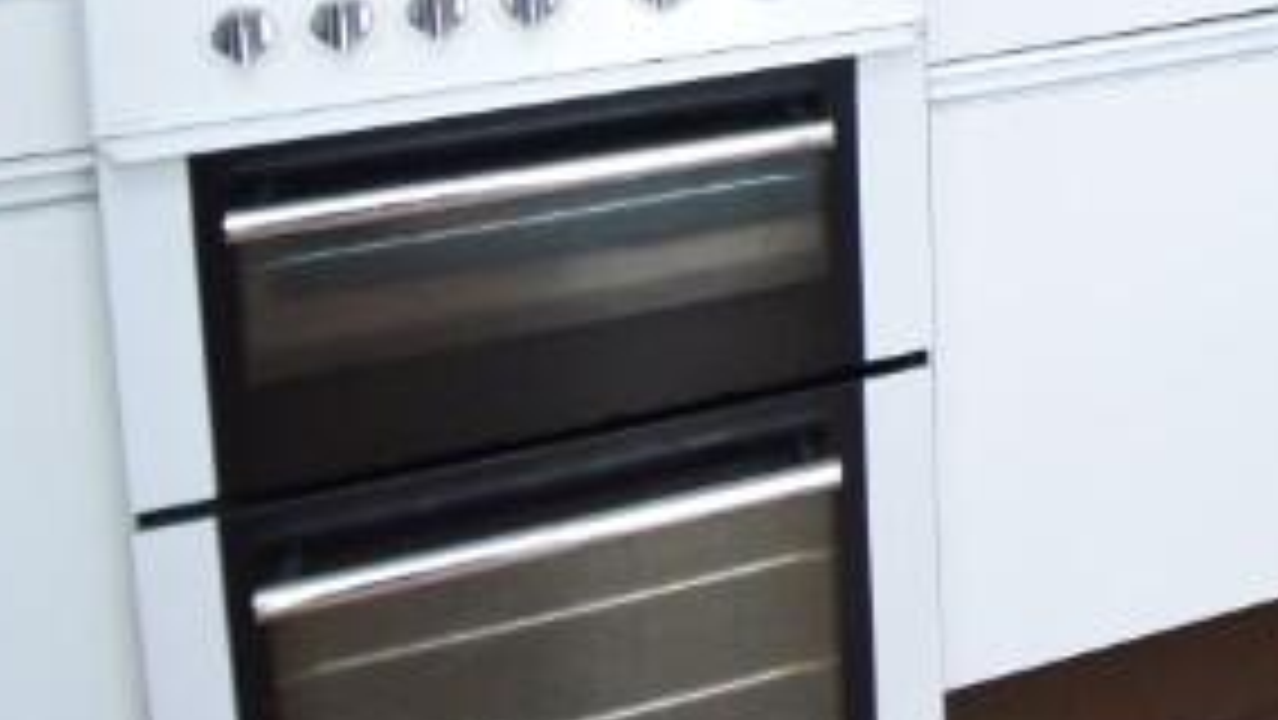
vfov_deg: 15.9
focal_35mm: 68
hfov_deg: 22.7
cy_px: -446
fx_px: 2305
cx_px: 2102
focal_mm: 12
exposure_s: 1/100
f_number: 5
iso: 400
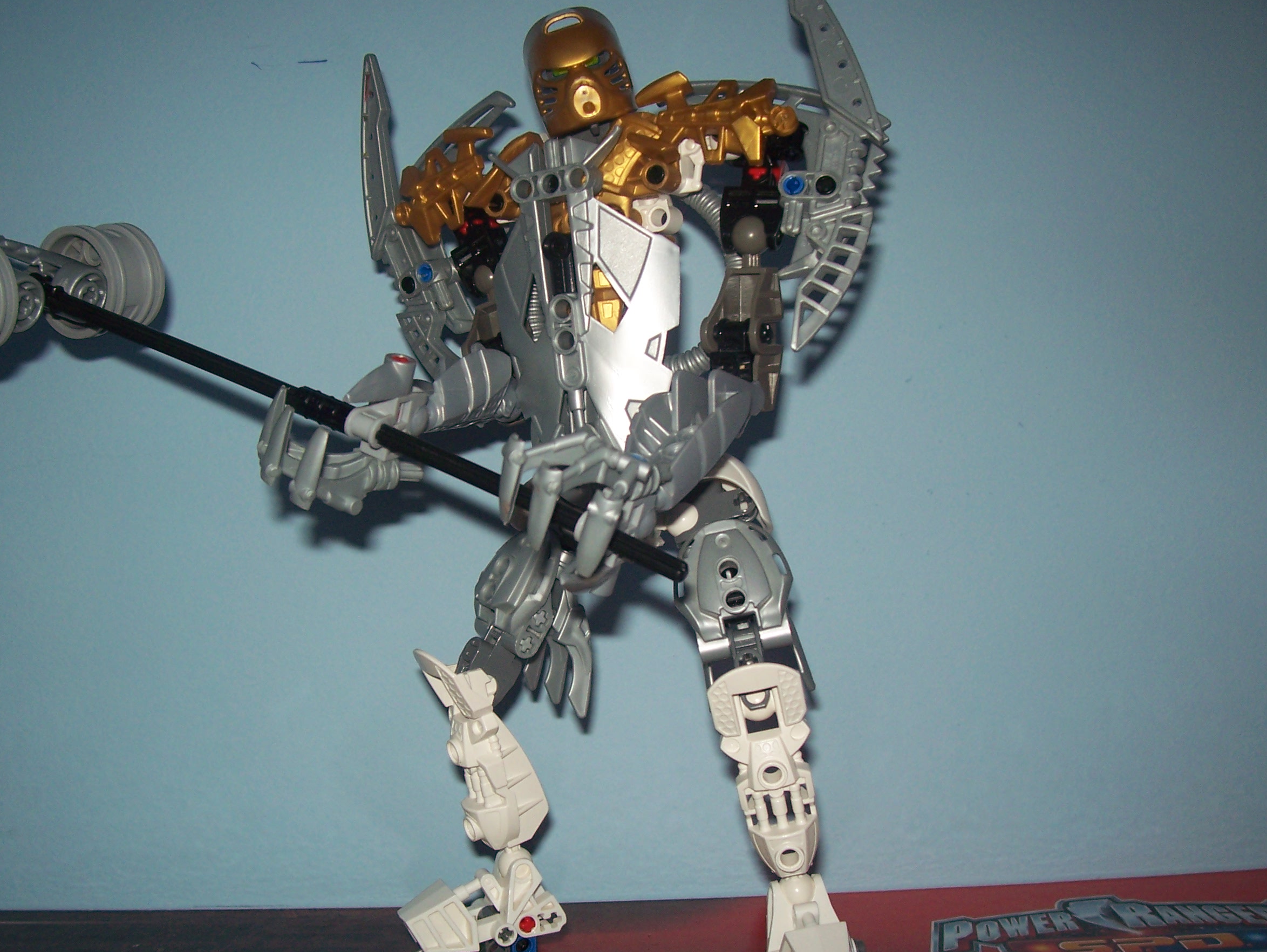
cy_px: 551
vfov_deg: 35.1
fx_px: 1502
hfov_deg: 45.6
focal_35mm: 41
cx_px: 553
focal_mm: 5.6
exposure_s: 1/60
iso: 80
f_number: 2.7
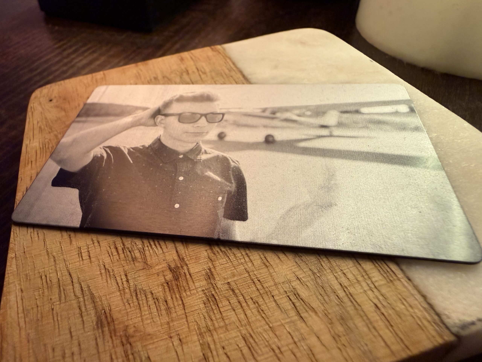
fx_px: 334
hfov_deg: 71.6
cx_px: 241
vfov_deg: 56.8
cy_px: 181
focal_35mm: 24
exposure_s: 1/60
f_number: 2.2
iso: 250
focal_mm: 2.22
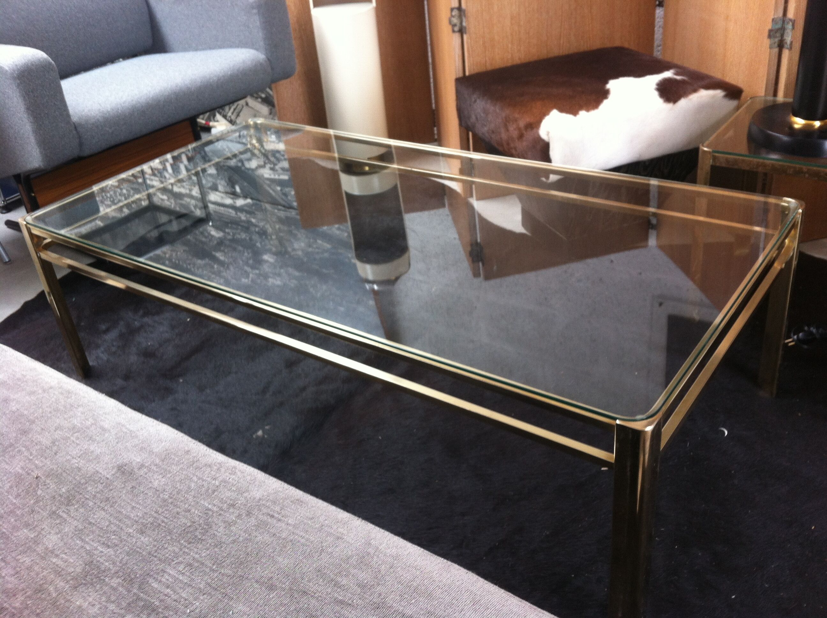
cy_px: 309
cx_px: 414
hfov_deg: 52.7
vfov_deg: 40.6
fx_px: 835
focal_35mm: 35
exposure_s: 1/17
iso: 80
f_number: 2.8
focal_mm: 3.85
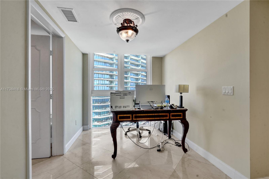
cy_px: 90
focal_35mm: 16
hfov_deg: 96.7
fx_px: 120
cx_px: 134
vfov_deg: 73.7
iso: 2000
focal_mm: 16
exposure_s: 1/200
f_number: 10
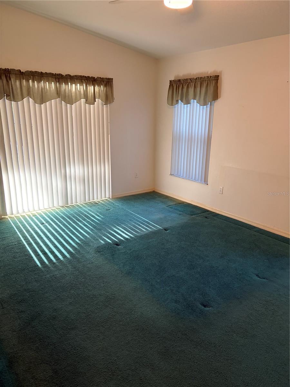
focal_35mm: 26
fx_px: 290
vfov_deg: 67.3
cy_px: 194
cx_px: 145
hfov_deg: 53.1
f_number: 1.6
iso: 250
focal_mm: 5.96
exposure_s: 1/60
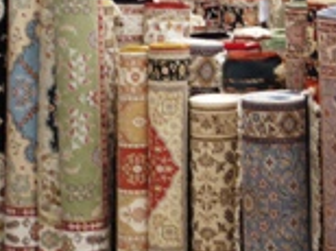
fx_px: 1609
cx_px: 369
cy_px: -11
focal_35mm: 166
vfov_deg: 8.9
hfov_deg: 11.7
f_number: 5.2
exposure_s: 1/30
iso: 400
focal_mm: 29
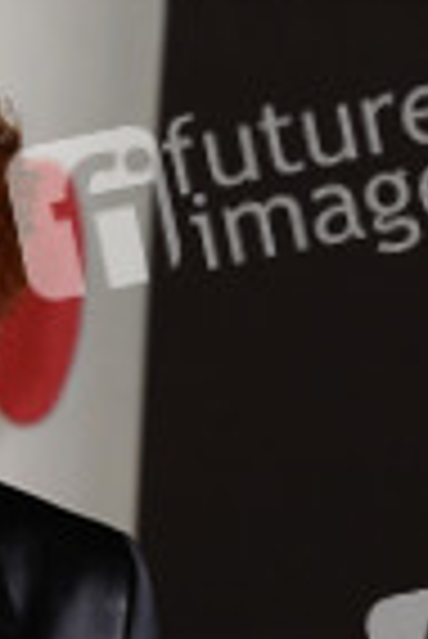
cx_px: -169
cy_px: 868
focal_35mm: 443
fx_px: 7888
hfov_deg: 3.1
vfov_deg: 4.6
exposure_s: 1/200
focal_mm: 105
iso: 320
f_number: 4
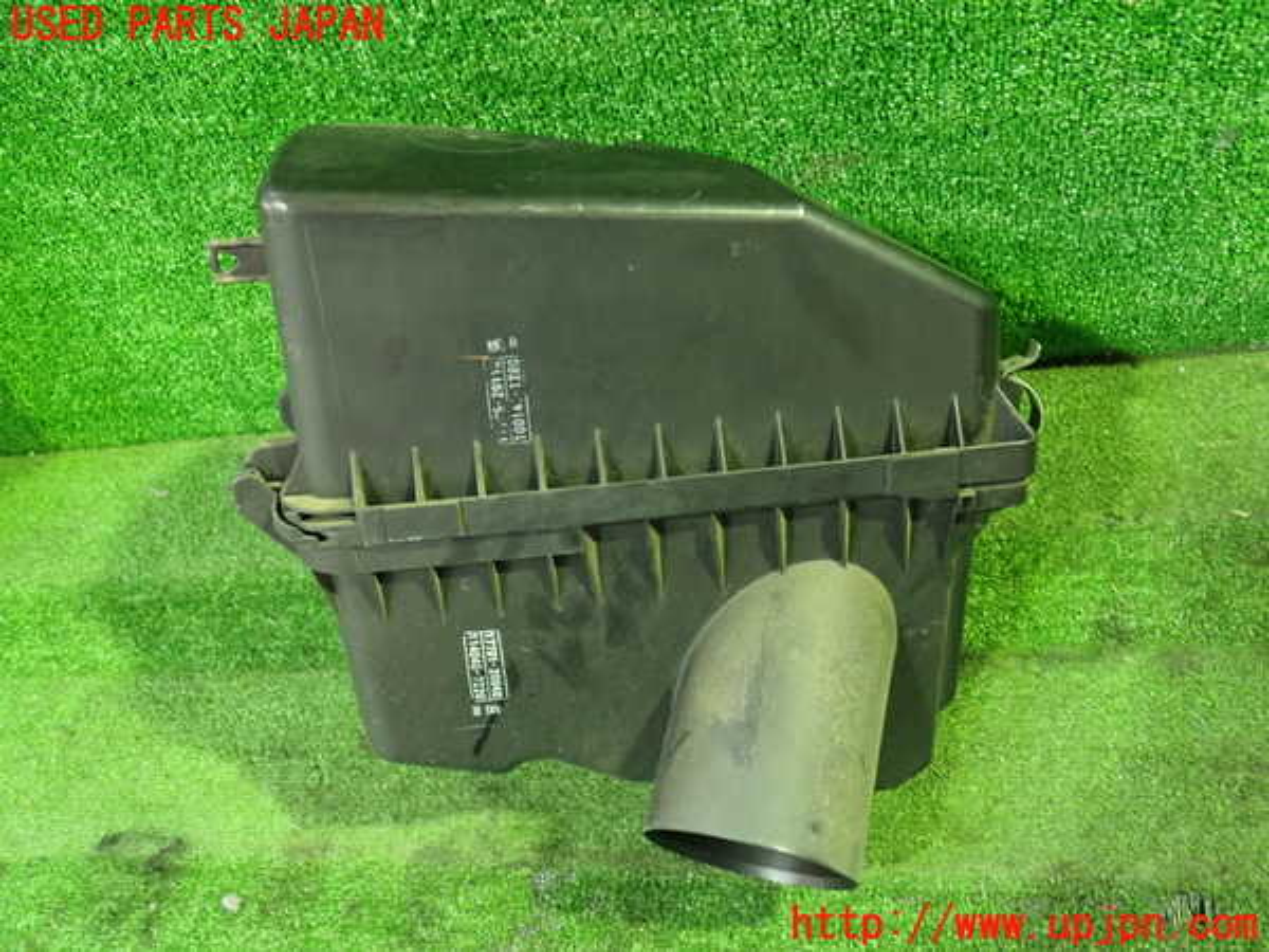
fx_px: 1100
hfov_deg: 60.0
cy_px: 476
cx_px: 634
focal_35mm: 30
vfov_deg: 46.8
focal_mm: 5.4
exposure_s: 1/20
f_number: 2.3
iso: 800
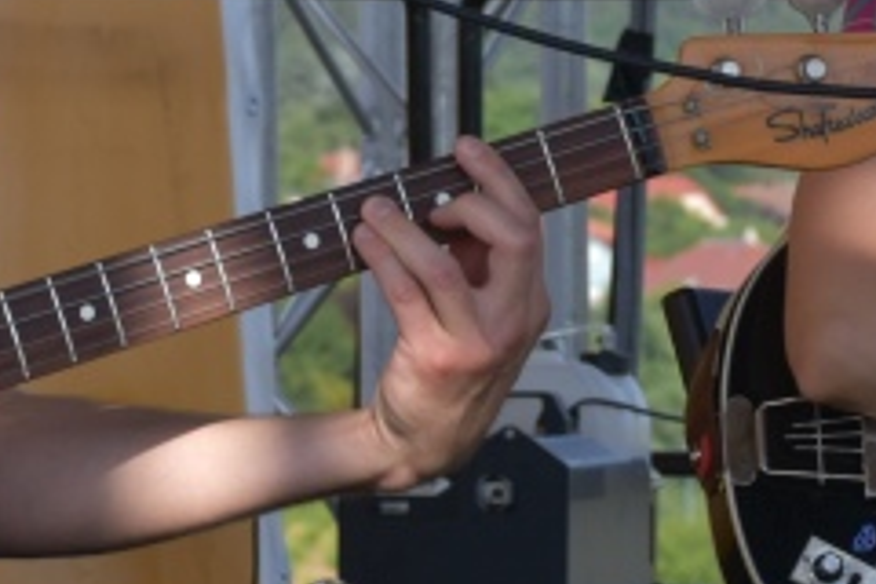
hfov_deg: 4.9
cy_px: 303
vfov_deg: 3.3
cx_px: 537
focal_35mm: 420
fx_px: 10219
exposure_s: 1/200
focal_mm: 70
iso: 100
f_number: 9
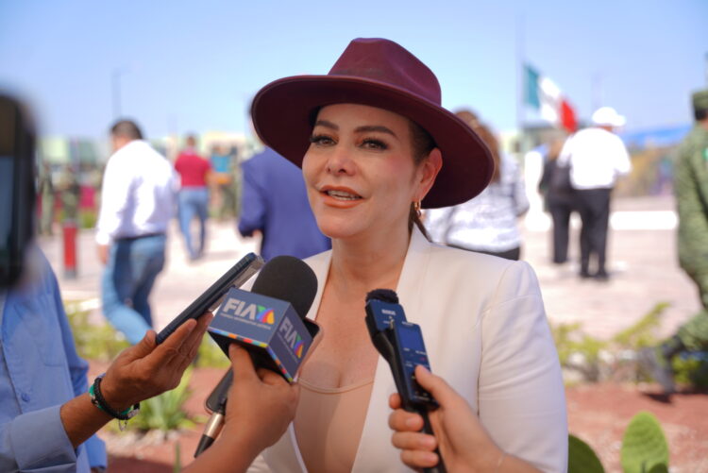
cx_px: 354
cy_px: 236
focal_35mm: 46
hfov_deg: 43.0
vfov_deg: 29.5
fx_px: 899
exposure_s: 1/500
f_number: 2.8
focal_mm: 45.7
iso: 50
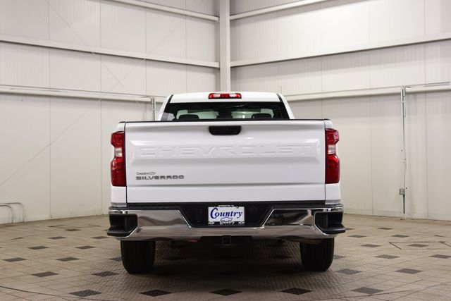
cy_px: 150
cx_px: 226
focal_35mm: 52
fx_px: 658
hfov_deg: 37.8
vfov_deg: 25.8
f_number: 7.1
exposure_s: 1/30
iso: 500
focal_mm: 35
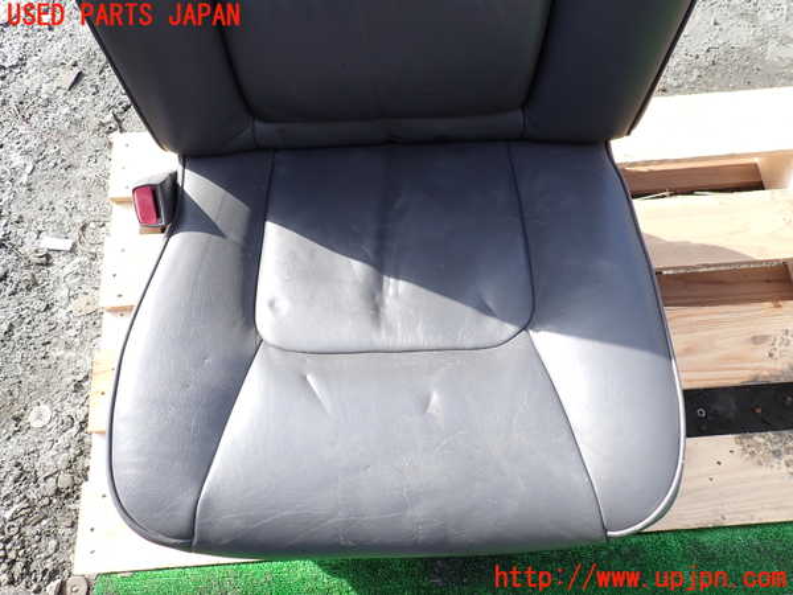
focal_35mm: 25
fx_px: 573
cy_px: 298
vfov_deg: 54.9
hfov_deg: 69.4
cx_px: 396
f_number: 2.8
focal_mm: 4.5
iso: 100
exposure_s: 1/400
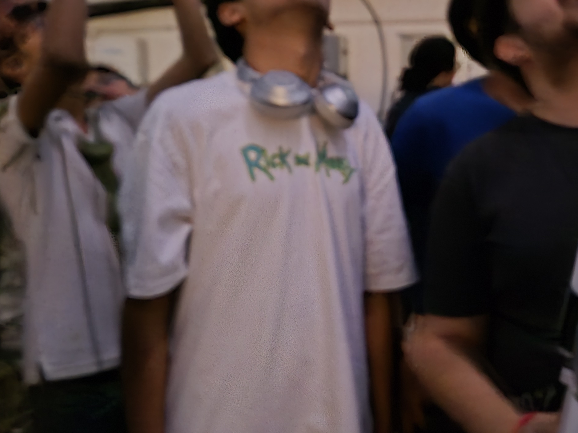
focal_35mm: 49
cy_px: 166
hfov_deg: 38.5
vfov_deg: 29.6
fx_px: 818
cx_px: 387
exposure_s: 1/4
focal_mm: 5.4
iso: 3200
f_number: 1.8
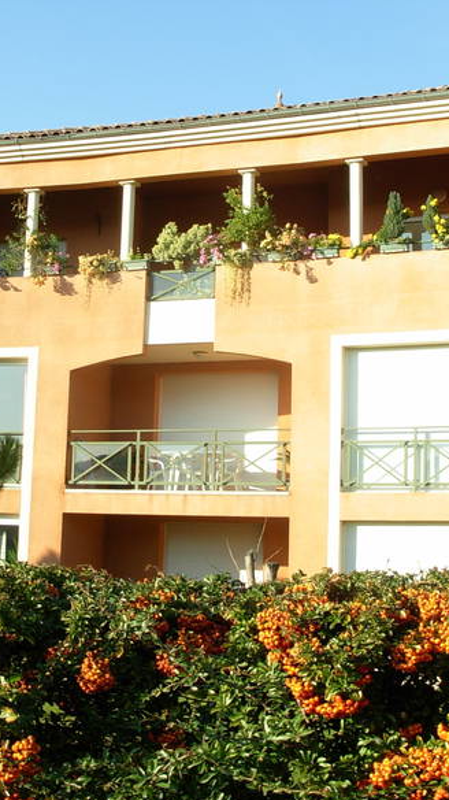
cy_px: 403
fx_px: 1187
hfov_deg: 21.3
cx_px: 125
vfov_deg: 37.2
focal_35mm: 56
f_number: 4.9
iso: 79
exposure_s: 1/558
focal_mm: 6.3
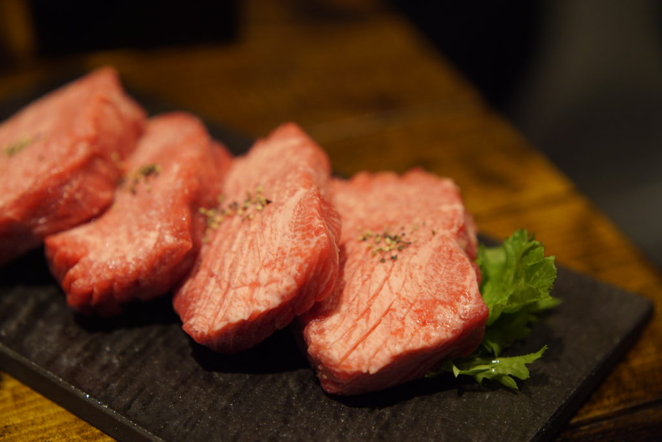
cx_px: 331
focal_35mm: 55
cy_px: 221
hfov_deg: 36.2
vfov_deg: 24.7
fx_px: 1012
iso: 1600
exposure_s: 1/160
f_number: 3.5
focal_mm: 55
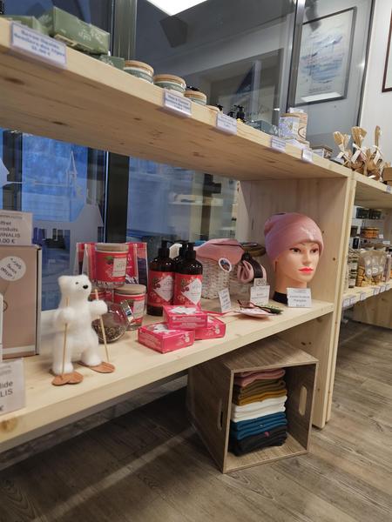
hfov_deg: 58.9
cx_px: 196
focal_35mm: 23
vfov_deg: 73.9
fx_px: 347
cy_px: 261
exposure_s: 1/100
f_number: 1.7
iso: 100
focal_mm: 6.3
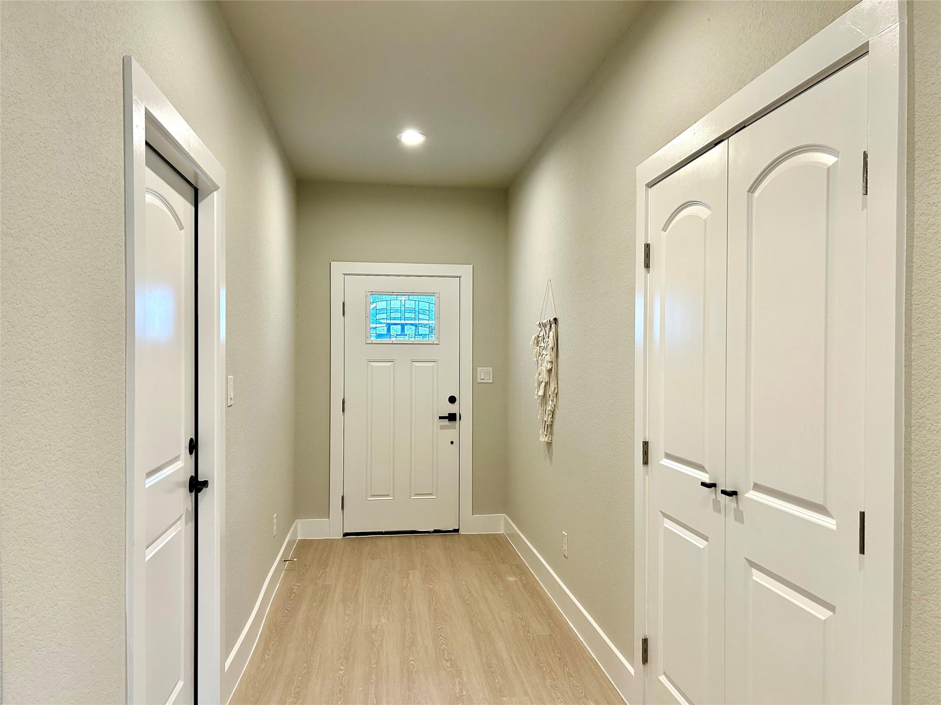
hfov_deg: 67.3
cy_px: 352
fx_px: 707
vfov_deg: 53.1
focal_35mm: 26
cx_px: 470
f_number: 1.5
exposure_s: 1/120
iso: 125
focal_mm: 5.7
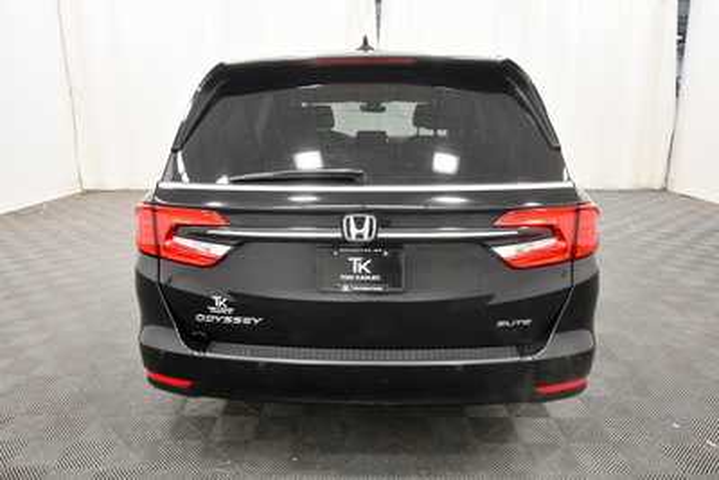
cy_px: 240
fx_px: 539
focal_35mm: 27
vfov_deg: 48.0
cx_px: 360
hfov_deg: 67.4
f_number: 5.3
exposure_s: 1/125
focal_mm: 18
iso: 2000
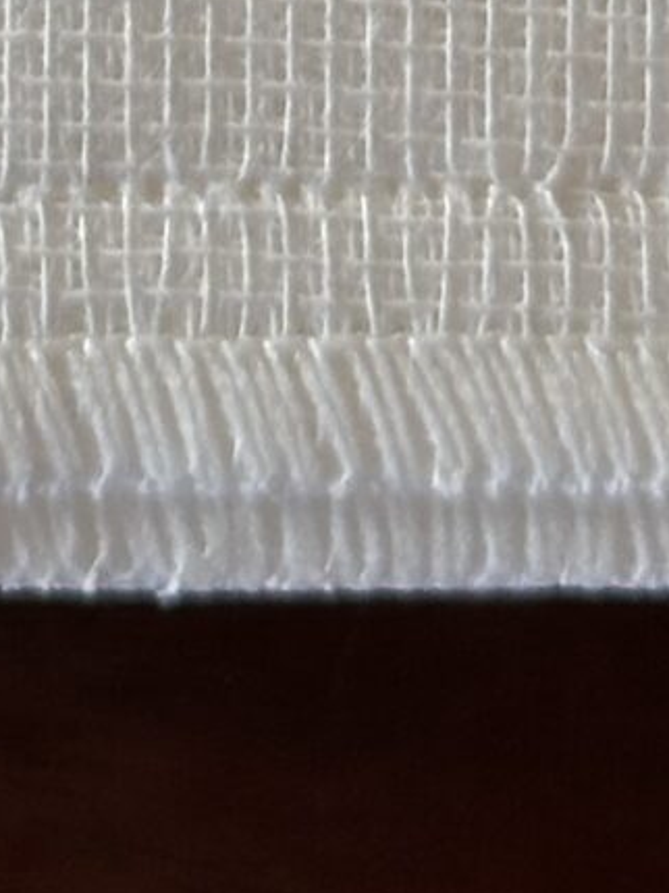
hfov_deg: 5.2
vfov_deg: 6.5
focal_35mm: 286
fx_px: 7377
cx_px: -291
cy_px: -1553
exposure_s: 1/359
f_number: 1.78
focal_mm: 6.86
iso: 64
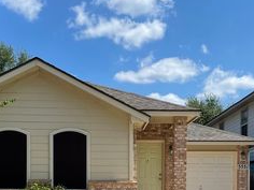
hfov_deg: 34.9
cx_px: 111
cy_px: 191
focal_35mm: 55
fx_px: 404
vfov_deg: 25.3
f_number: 1.6
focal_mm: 4.2
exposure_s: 1/4651
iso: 32
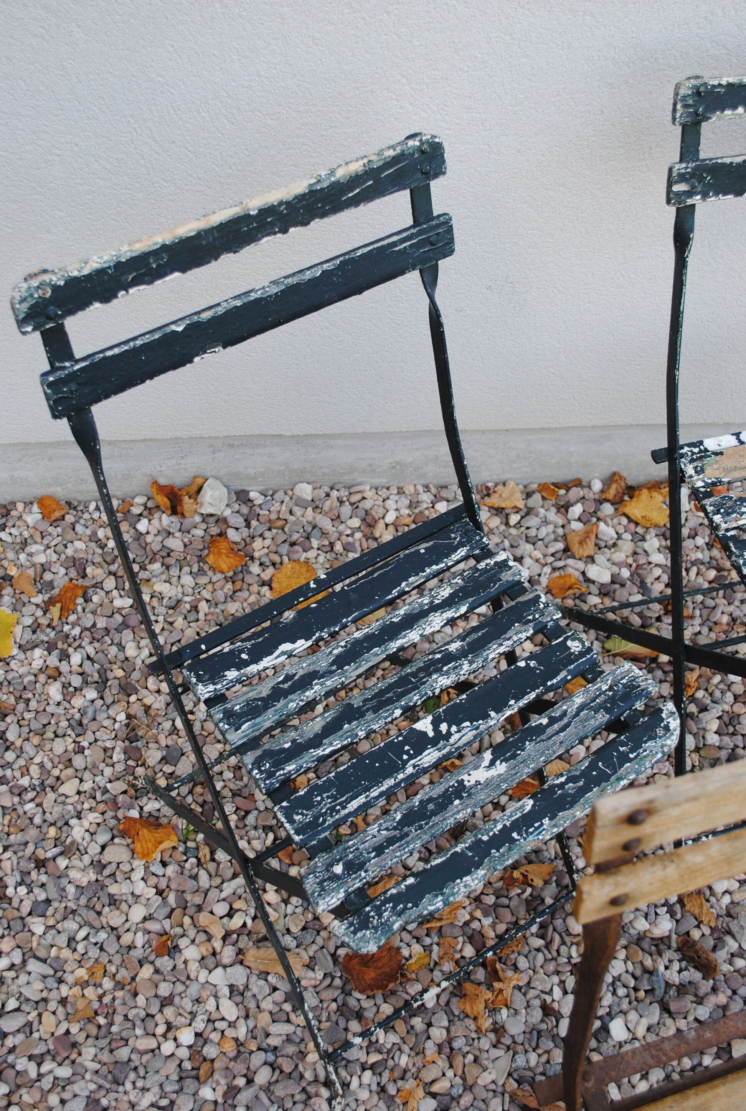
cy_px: 556
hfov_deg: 37.0
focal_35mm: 36
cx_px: 373
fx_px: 1114
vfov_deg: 53.0
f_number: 5
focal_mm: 24
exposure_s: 1/100
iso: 200
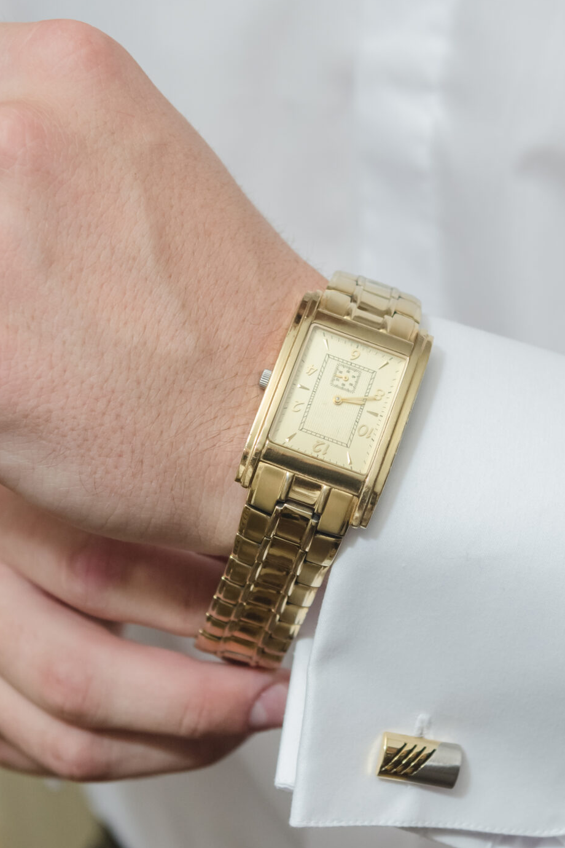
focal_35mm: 100
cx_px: 317
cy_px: 418
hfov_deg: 13.7
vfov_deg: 20.4
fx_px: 2354
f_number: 3.5
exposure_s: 1/200
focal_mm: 36
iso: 400
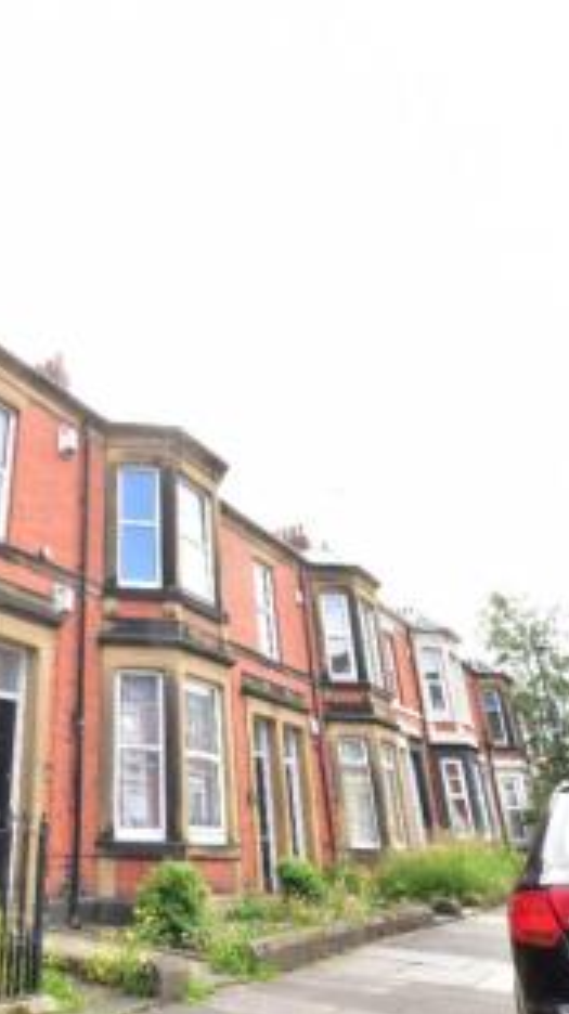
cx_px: 78
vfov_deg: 76.4
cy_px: 509
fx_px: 645
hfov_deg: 44.2
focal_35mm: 24
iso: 800
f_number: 10
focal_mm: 10
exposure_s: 1/125
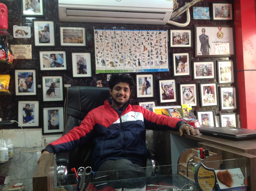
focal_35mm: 35
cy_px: 96
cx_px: 128
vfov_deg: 40.6
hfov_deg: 52.7
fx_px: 258
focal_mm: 4.28
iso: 64
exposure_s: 1/30
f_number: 2.4
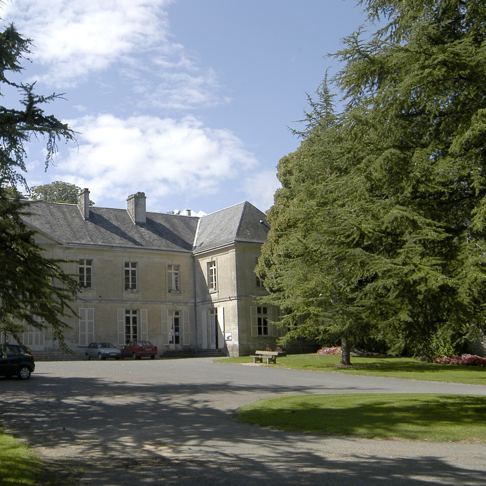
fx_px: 646
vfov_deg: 41.3
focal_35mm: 41
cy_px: 244
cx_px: 124
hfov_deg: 40.2
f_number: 9
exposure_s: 1/320
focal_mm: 21
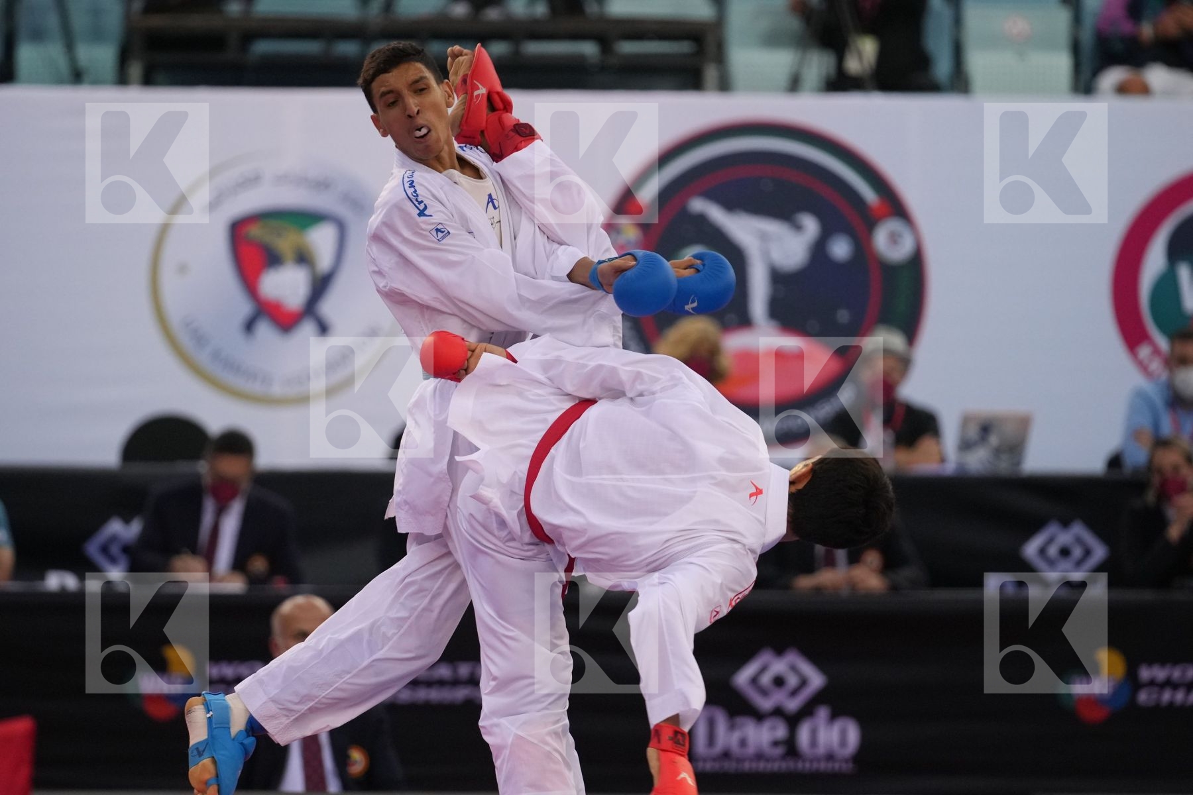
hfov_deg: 6.9
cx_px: 596
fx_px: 9941
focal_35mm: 300
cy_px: 398
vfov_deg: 4.6
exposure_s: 1/1000
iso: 2000
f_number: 2.8
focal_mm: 200
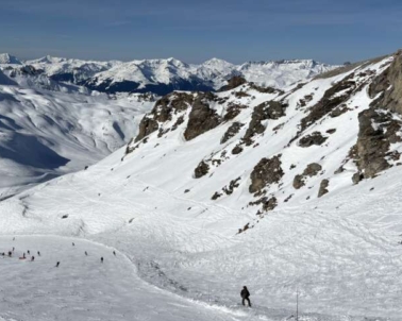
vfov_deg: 34.7
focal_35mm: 43
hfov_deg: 40.7
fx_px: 511
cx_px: 67
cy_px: 126
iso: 32
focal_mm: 5.96
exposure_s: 1/11905
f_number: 1.6
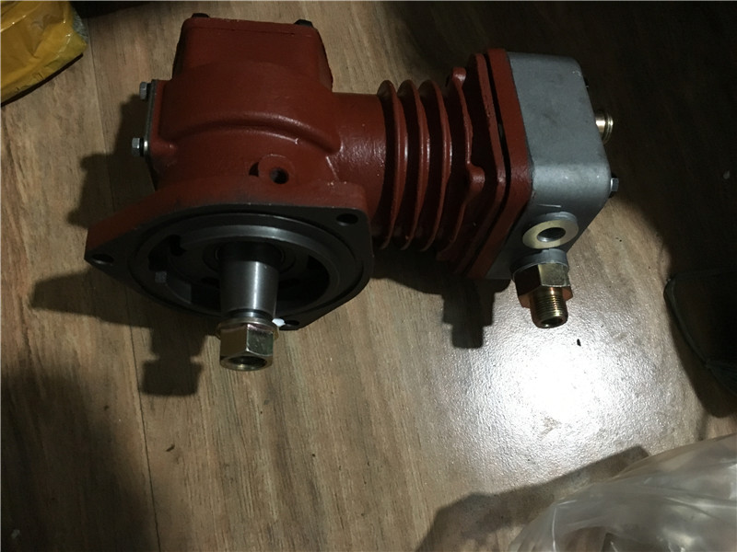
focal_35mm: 29
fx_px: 617
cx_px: 368
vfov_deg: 48.2
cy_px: 276
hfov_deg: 61.7
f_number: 2.2
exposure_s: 1/17
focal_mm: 4.15
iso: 250
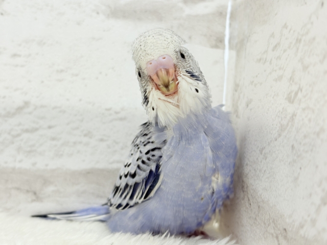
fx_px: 491
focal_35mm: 52
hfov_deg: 36.8
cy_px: 122
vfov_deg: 28.0
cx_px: 164
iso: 64
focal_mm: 5.96
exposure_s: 1/50
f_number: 1.6
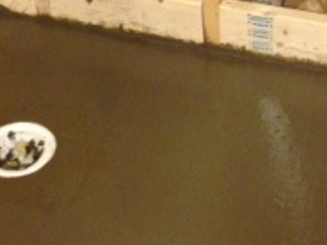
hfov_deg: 17.1
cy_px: 126
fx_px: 1086
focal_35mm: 115
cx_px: 183
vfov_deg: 12.9
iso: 250
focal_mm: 4.12
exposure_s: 1/20
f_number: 2.4
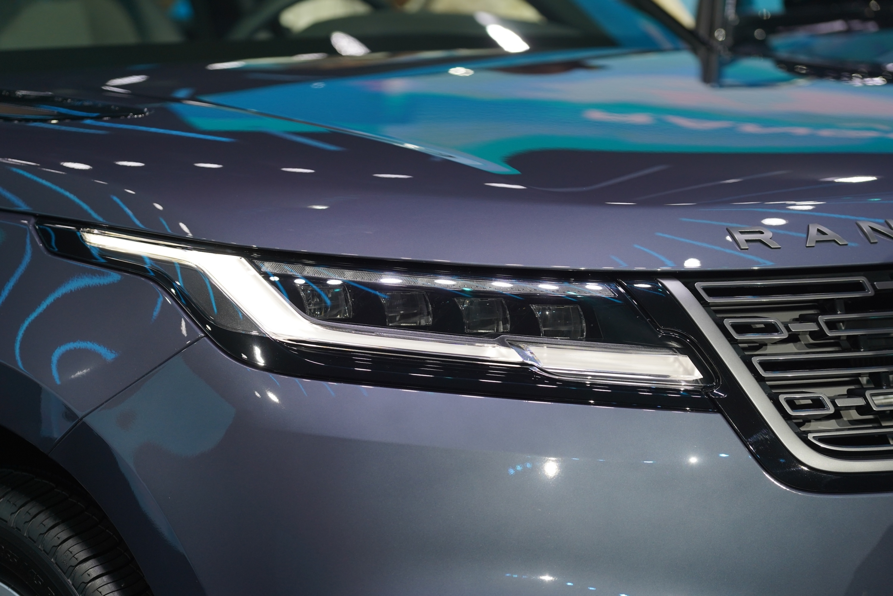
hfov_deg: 14.8
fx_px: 3448
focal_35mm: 139
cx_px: 446
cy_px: 298
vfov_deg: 9.9
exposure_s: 1/250
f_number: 4
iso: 800
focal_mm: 139
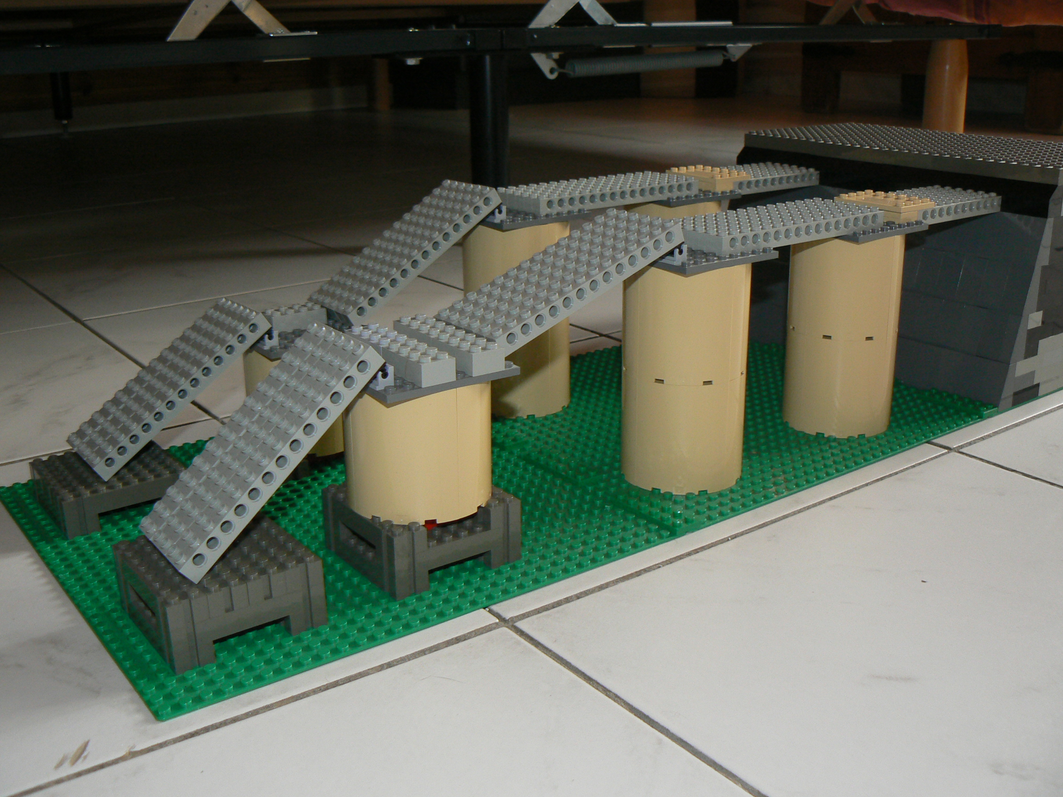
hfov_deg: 51.4
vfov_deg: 39.7
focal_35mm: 36
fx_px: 1106
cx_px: 532
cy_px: 398
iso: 100
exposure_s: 1/10
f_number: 2.8
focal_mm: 6
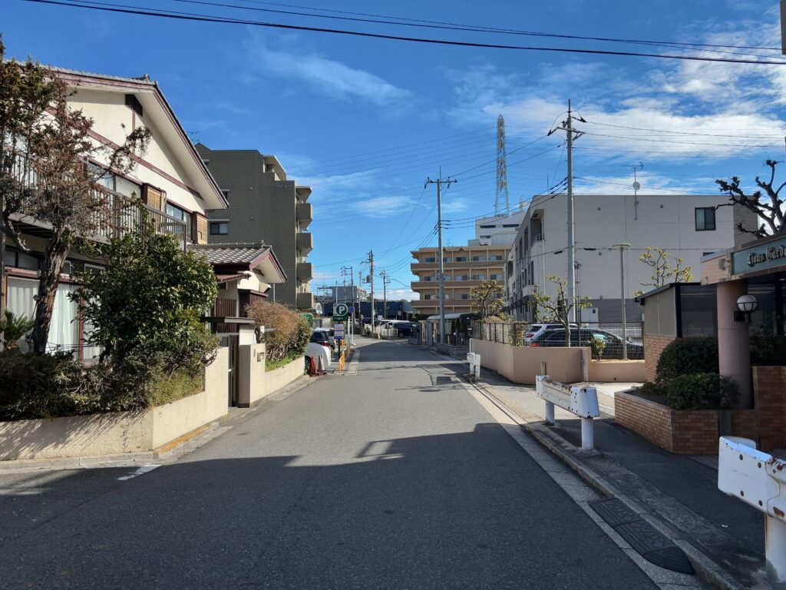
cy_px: 295
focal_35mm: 26
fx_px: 590
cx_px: 393
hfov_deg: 67.3
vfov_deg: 53.1
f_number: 1.6
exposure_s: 1/2710
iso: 50
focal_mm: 5.96
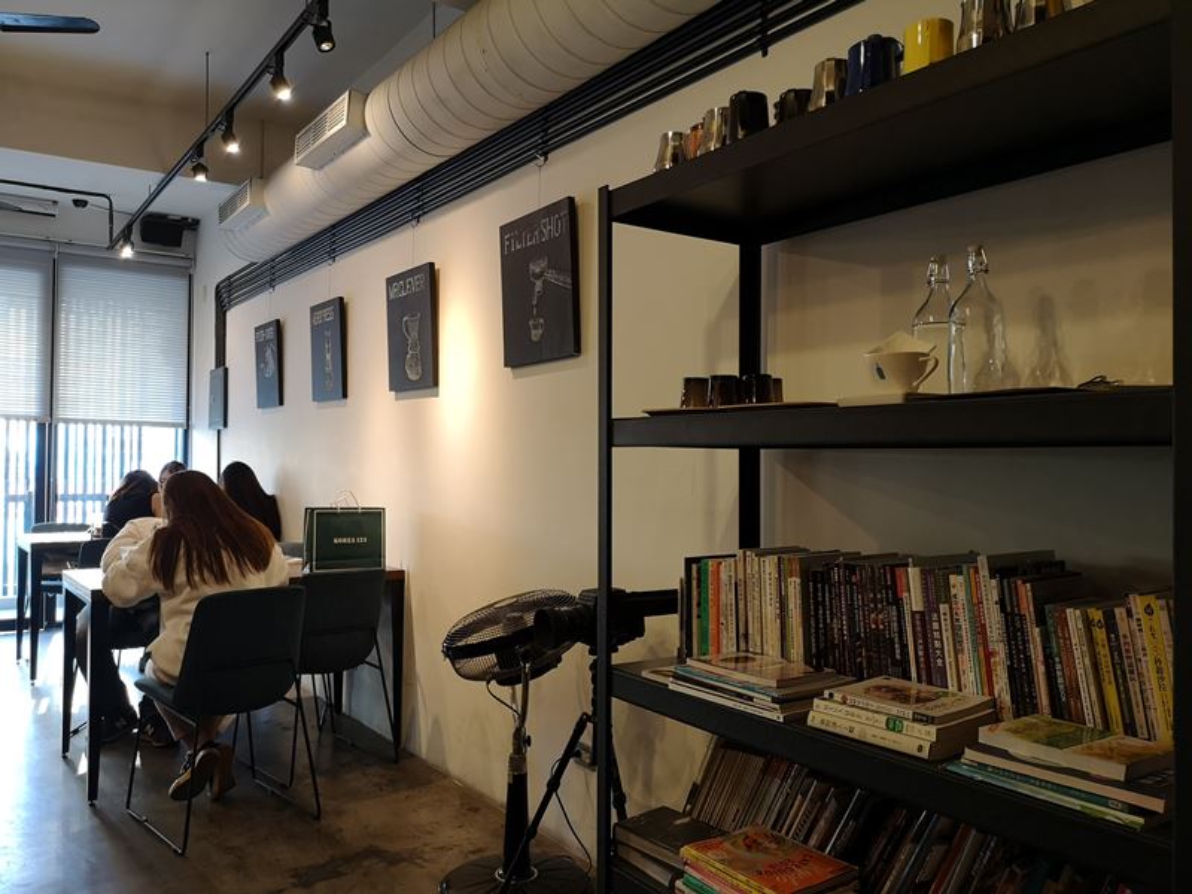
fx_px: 930
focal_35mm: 27
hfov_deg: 65.3
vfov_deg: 51.4
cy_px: 447
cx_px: 596
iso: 160
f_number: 1.8
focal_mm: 3.95
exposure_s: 1/40
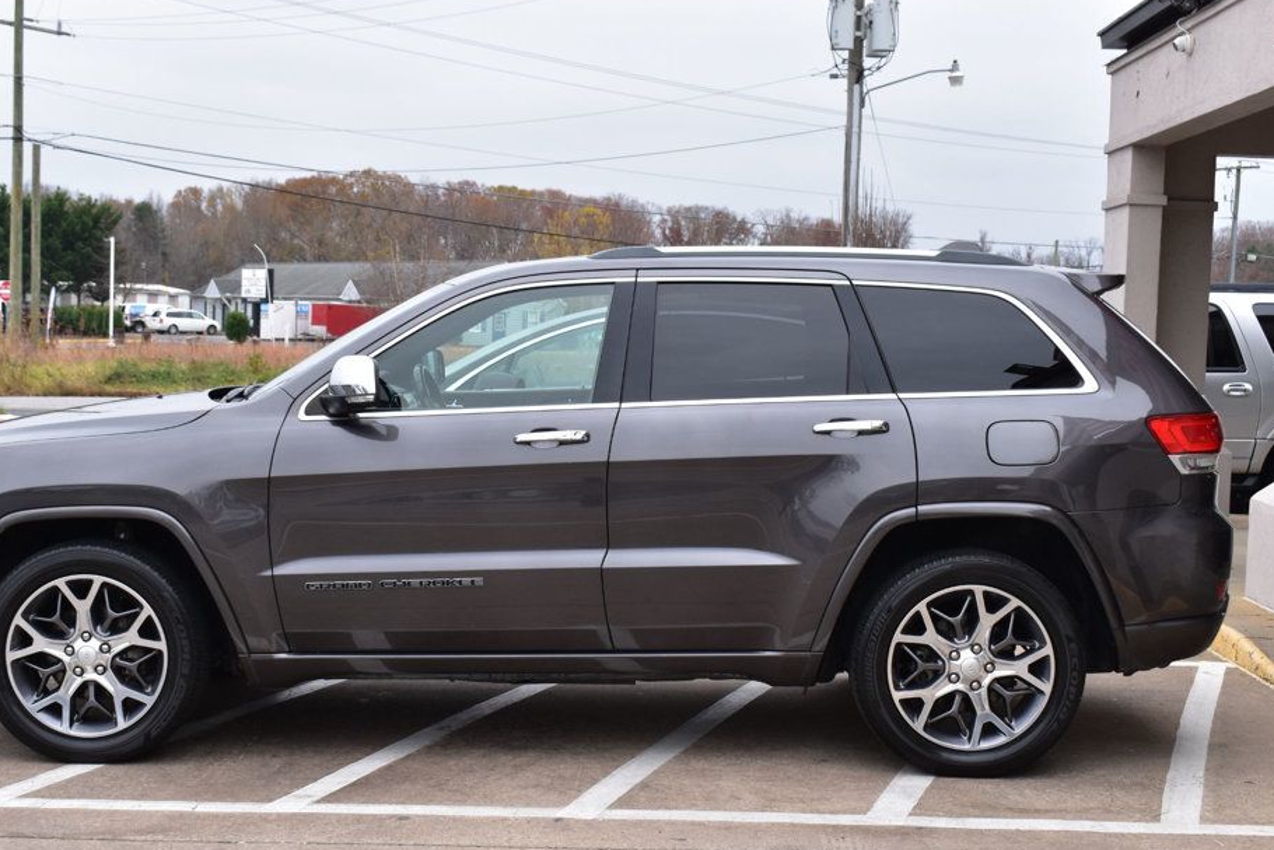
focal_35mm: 54
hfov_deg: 36.8
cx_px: 577
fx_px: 1911
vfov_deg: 25.1
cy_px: 459
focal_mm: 32
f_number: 9
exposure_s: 1/160
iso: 400
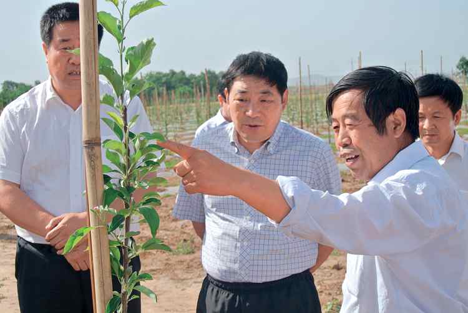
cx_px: 234
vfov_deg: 21.0
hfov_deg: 30.9
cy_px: 156
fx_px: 846
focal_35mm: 65
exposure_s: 1/500
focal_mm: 24.4
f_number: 5.6
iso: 100
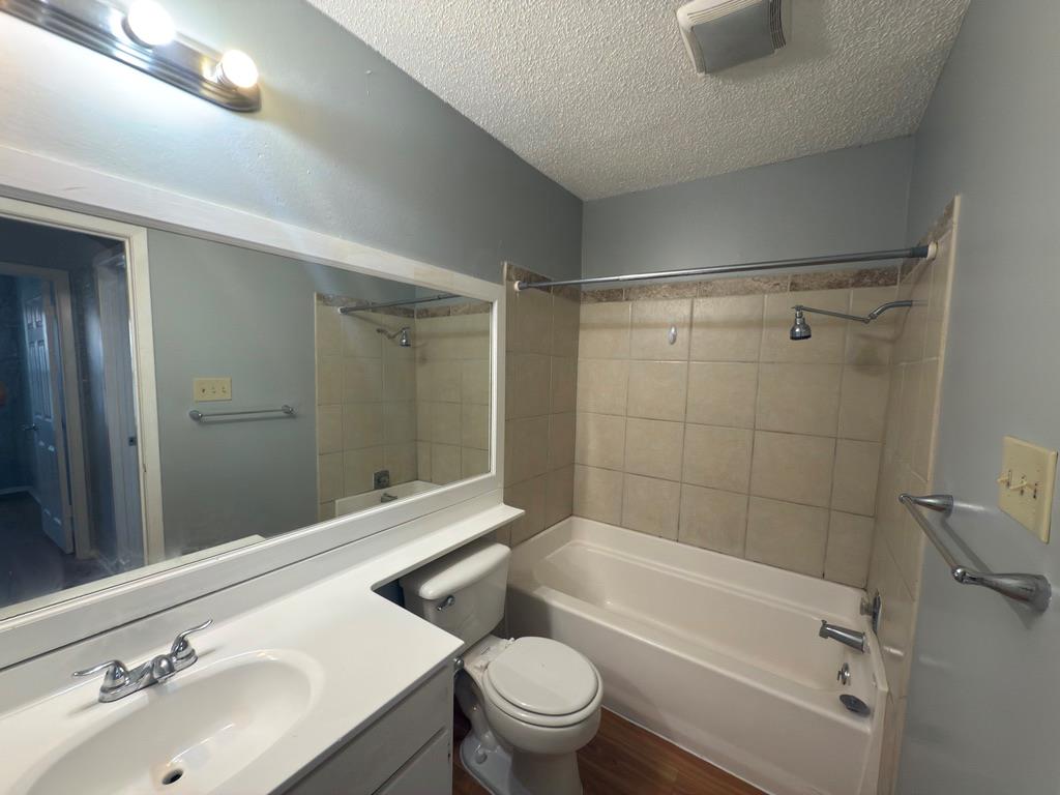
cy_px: 398
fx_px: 429
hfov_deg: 102.1
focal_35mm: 14
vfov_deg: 85.7
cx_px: 530
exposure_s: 1/30
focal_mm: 2.22
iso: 100
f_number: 2.2
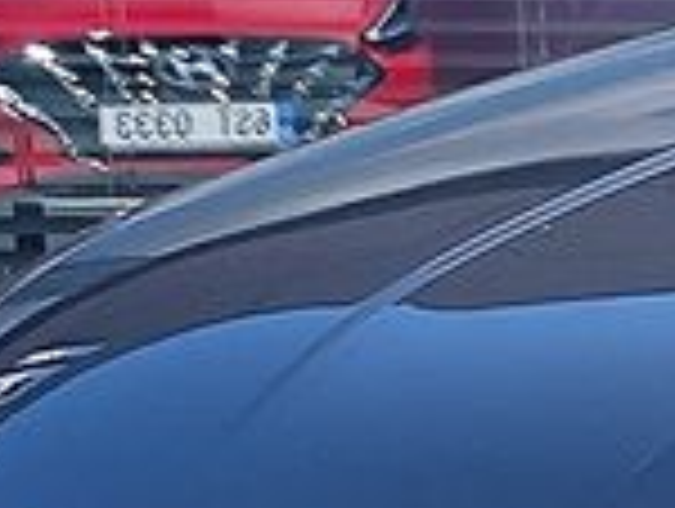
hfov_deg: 9.0
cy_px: 733
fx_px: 3594
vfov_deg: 8.0
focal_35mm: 184
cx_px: 1948
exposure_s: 1/455
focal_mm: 7.01
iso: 50
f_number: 1.69
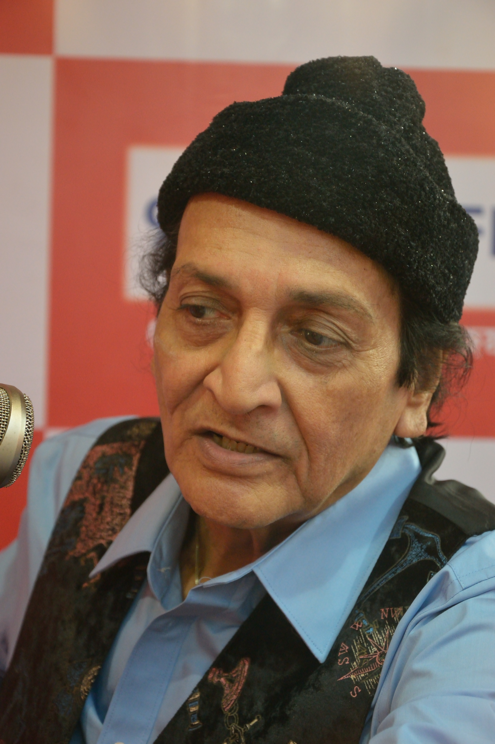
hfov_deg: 15.7
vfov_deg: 23.4
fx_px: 1798
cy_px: 372
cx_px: 248
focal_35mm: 87
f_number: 5
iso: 1800
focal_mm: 58
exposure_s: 1/500
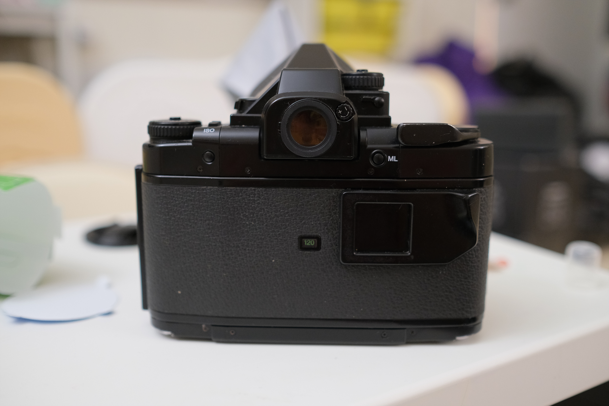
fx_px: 592
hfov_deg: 54.4
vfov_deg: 37.8
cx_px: 304
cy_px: 203
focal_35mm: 35
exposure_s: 1/85
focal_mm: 23
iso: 2000
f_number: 2
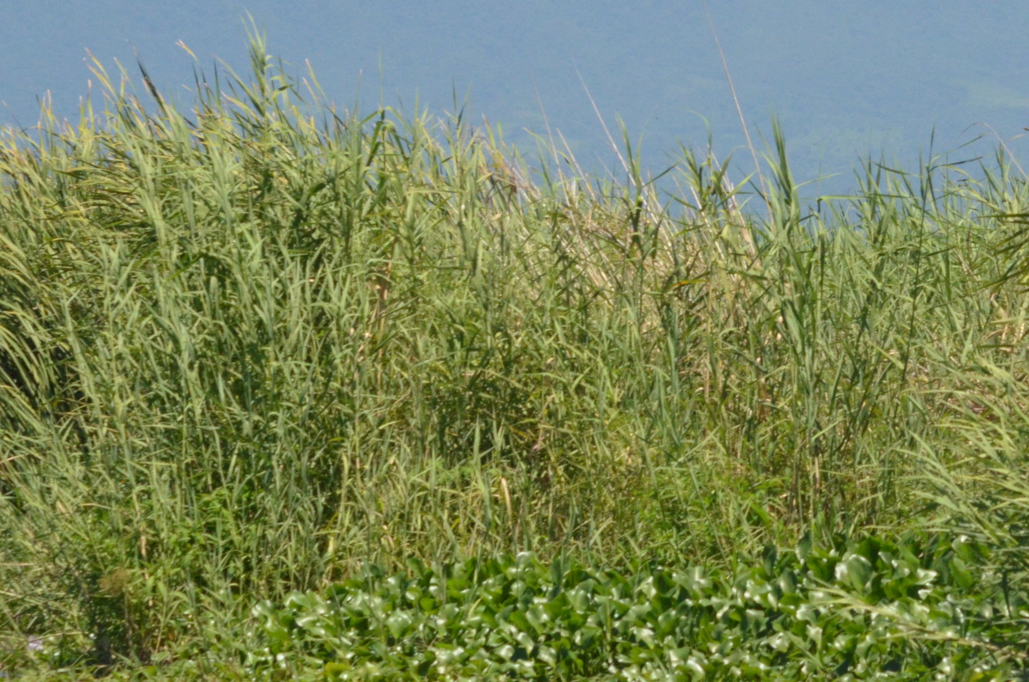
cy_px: 128
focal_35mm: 377
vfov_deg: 3.6
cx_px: 878
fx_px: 10753
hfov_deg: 5.5
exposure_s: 1/1250
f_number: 14
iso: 1600
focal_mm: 130
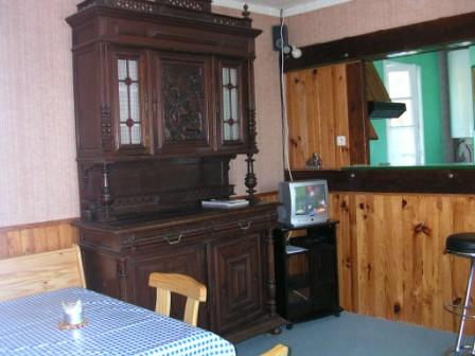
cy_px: 178
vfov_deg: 38.7
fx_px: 508
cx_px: 238
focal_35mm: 37
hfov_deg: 50.1
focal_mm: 5.6
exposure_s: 1/60
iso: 400
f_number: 2.7
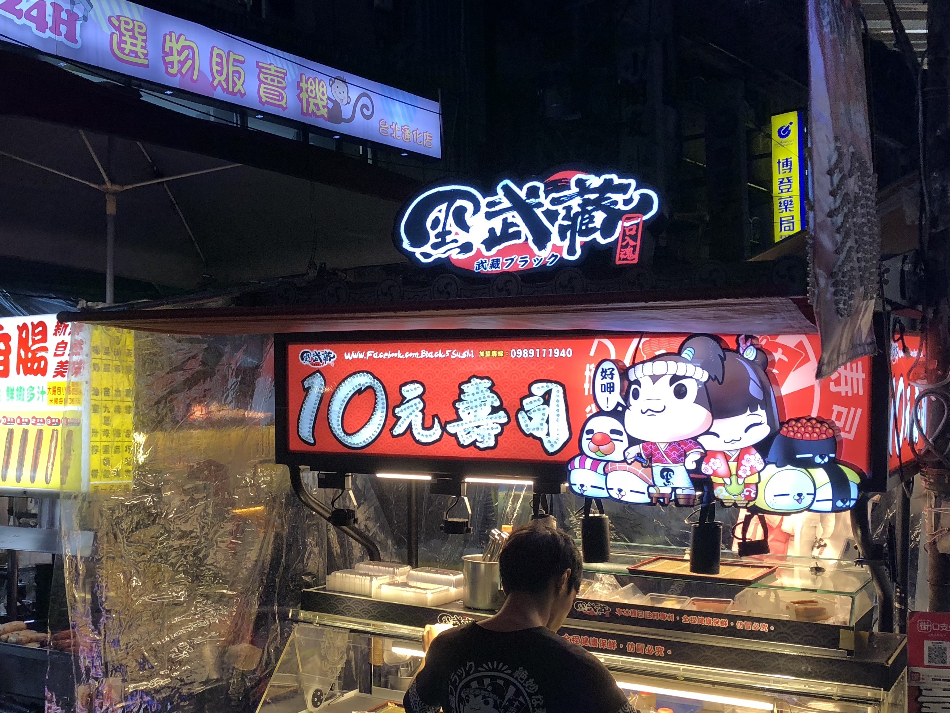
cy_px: 465
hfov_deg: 43.7
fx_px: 1180
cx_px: 397
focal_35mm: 43
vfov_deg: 33.4
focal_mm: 3.99
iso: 25
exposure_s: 1/40
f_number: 1.8
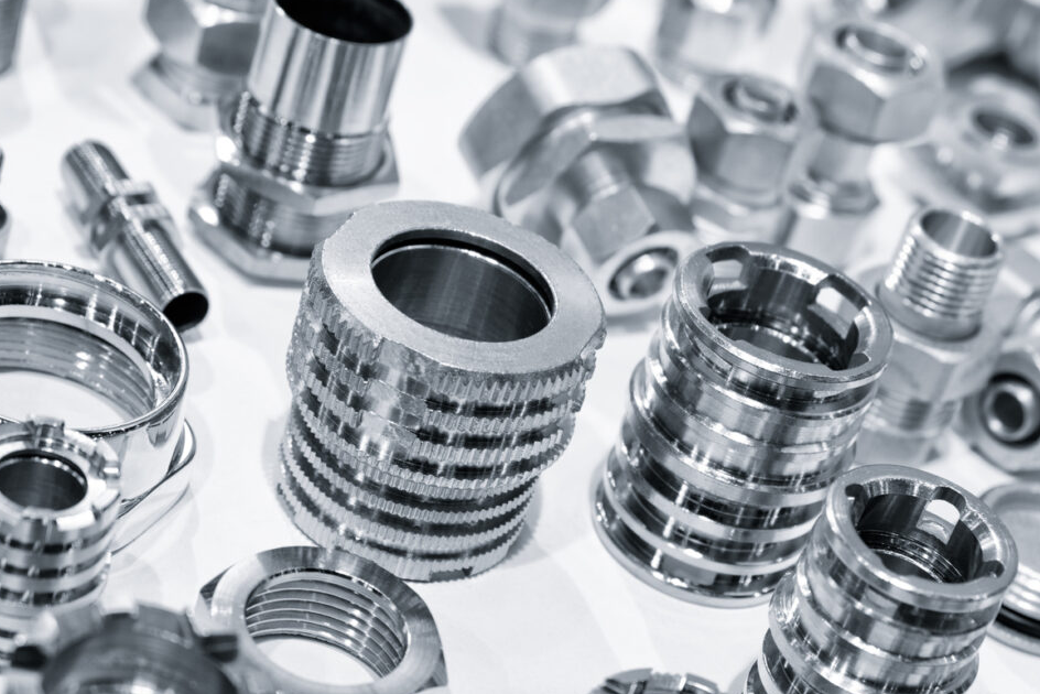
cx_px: 556
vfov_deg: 15.2
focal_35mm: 90
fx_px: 2601
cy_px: 326
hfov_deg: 22.6
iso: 200
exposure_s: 1/3
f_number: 5.6
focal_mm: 55
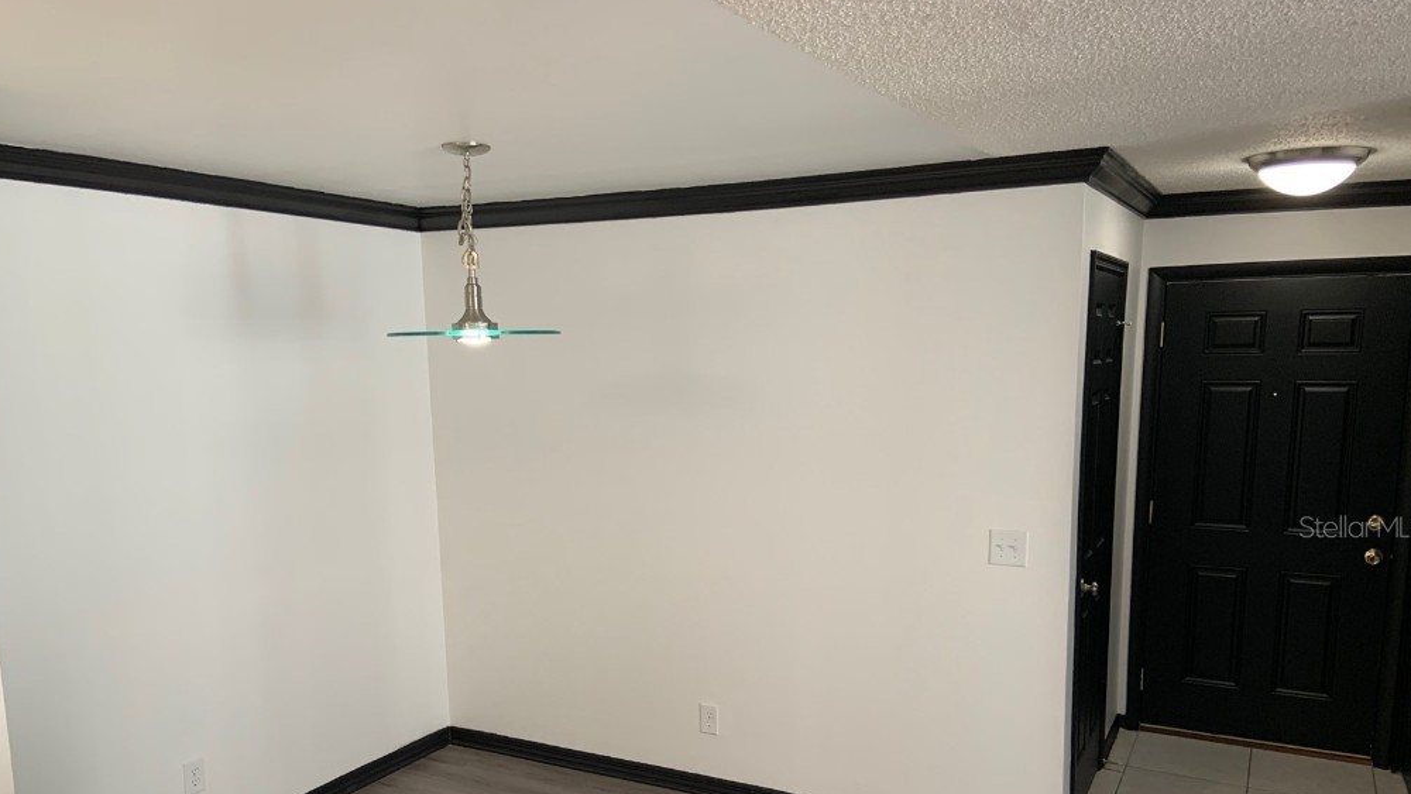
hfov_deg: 66.1
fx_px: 1085
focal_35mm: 29
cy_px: 526
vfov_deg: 39.7
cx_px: 710
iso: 80
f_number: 1.8
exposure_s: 1/60
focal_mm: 4.25
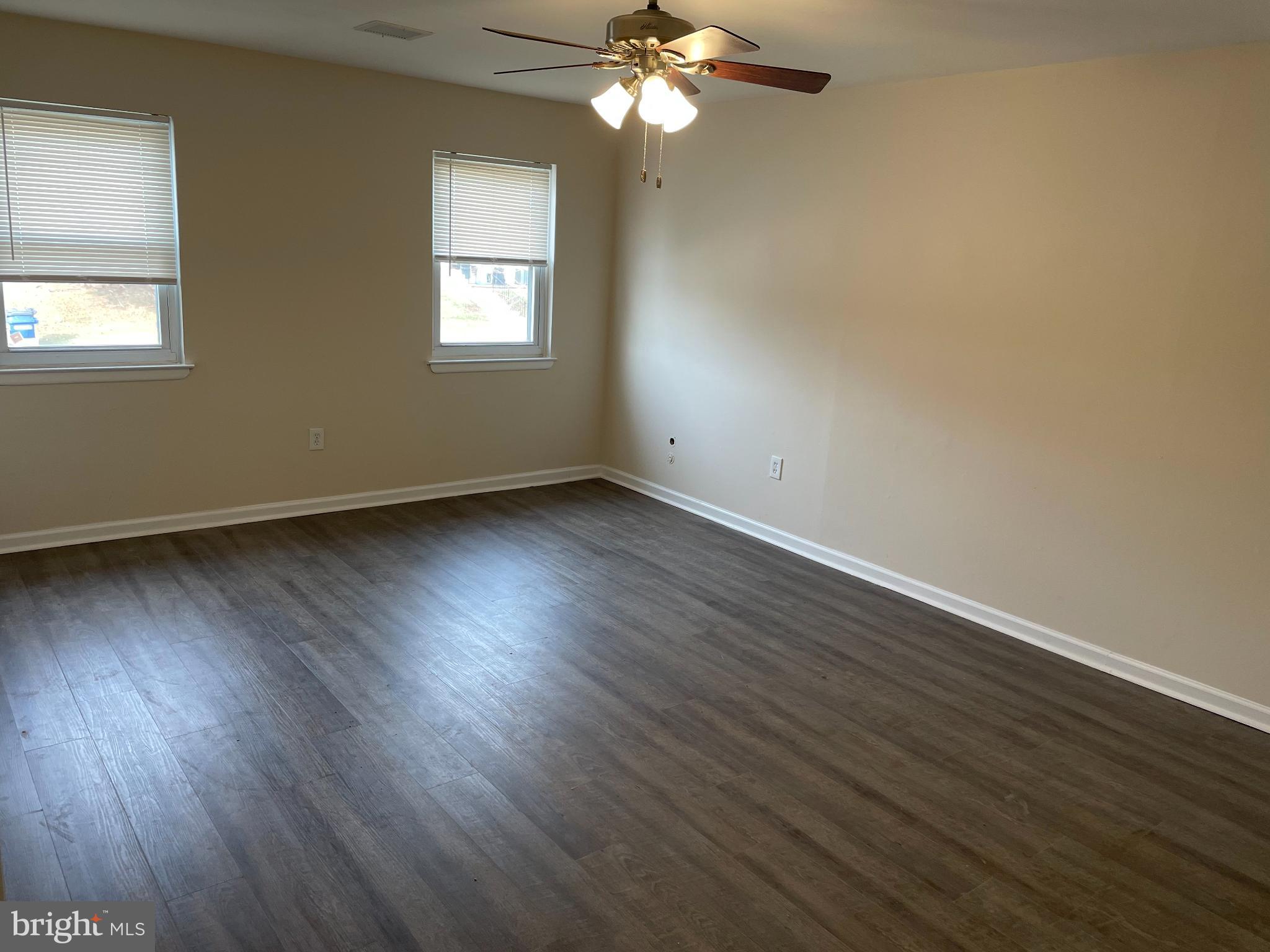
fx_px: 954
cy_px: 476
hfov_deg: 67.3
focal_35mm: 26
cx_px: 635
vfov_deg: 53.1
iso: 80
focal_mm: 4.2
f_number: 1.6
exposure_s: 1/60
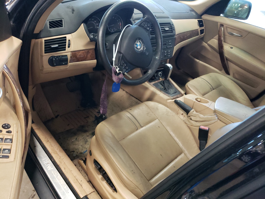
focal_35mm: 26
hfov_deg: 67.3
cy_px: 100
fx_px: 199
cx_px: 132
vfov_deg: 53.1
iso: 444
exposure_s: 1/30
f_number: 1.5
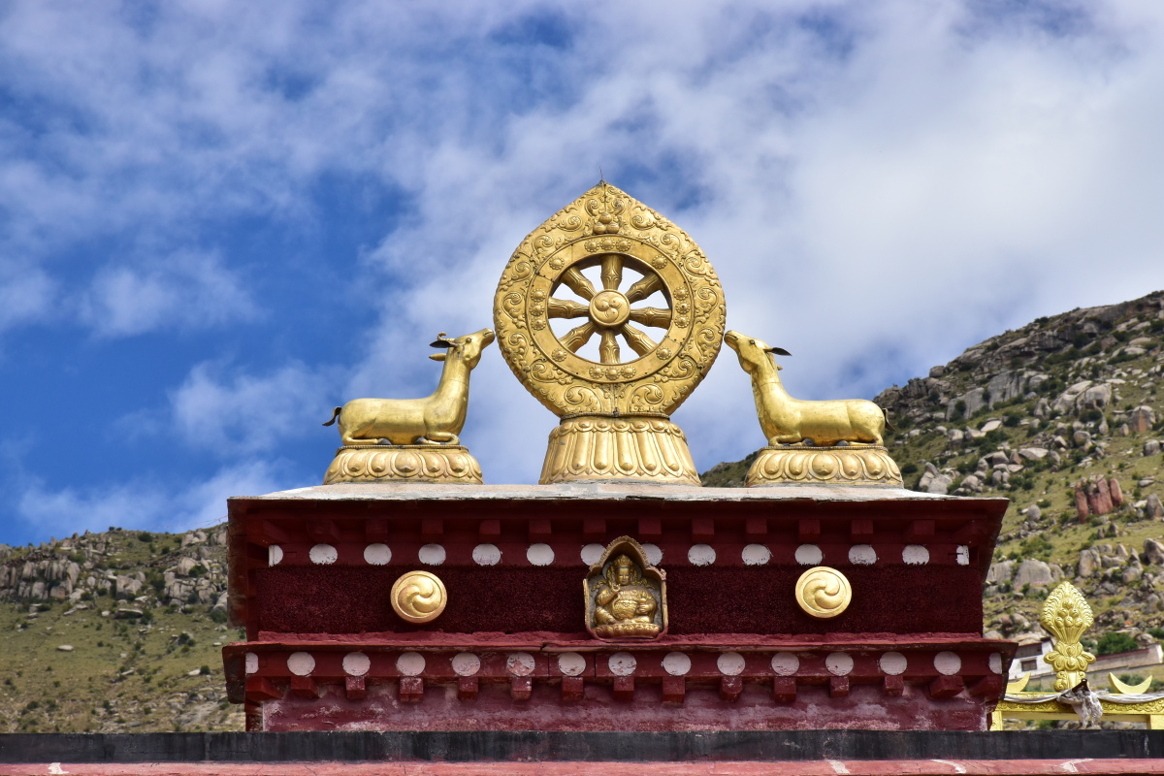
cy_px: 388
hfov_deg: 13.7
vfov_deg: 9.1
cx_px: 582
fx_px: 4850
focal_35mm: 150
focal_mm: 100
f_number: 11
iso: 400
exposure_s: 1/640
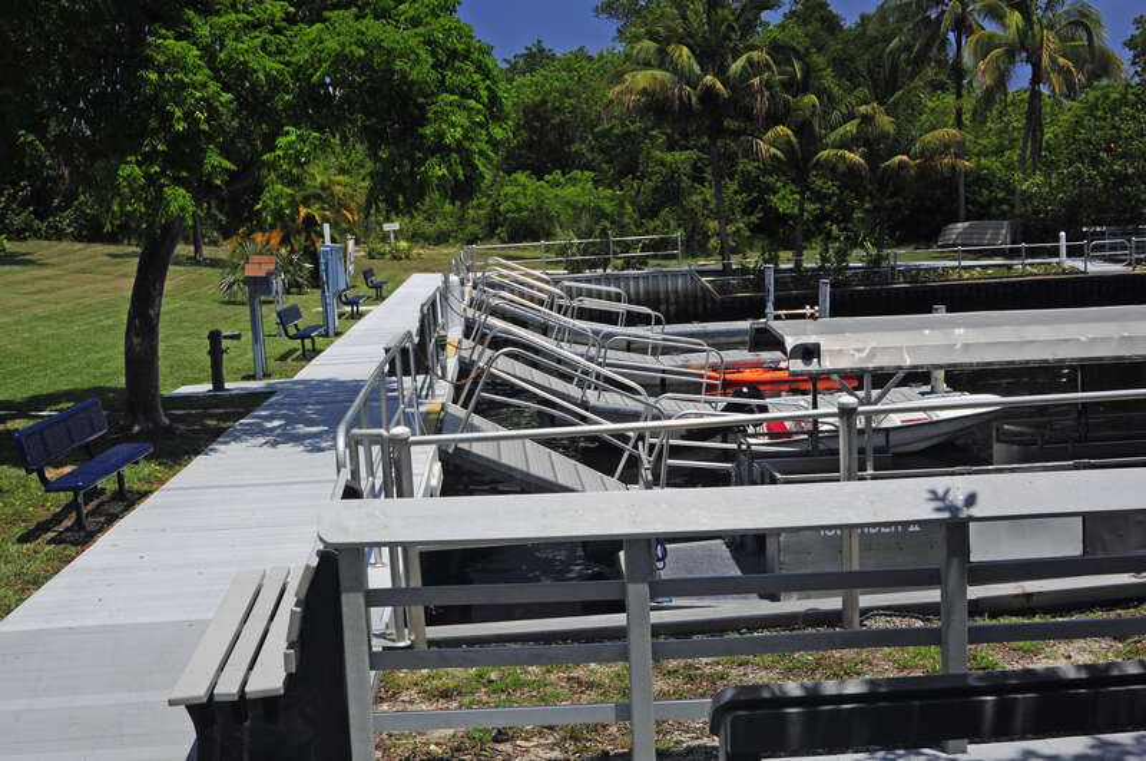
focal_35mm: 42
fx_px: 1335
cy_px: 380
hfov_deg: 46.5
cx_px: 573
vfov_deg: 31.8
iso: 400
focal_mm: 28
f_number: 9
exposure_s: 1/320
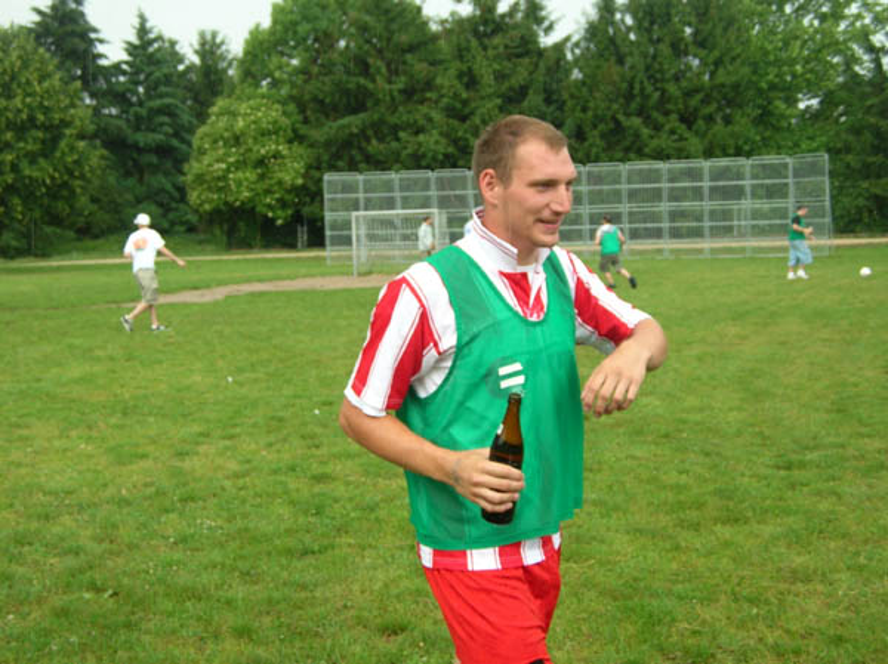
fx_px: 1333
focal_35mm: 52
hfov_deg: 36.8
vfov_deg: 28.0
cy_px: 332
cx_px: 444
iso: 50
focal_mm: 8.7
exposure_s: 1/227
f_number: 3
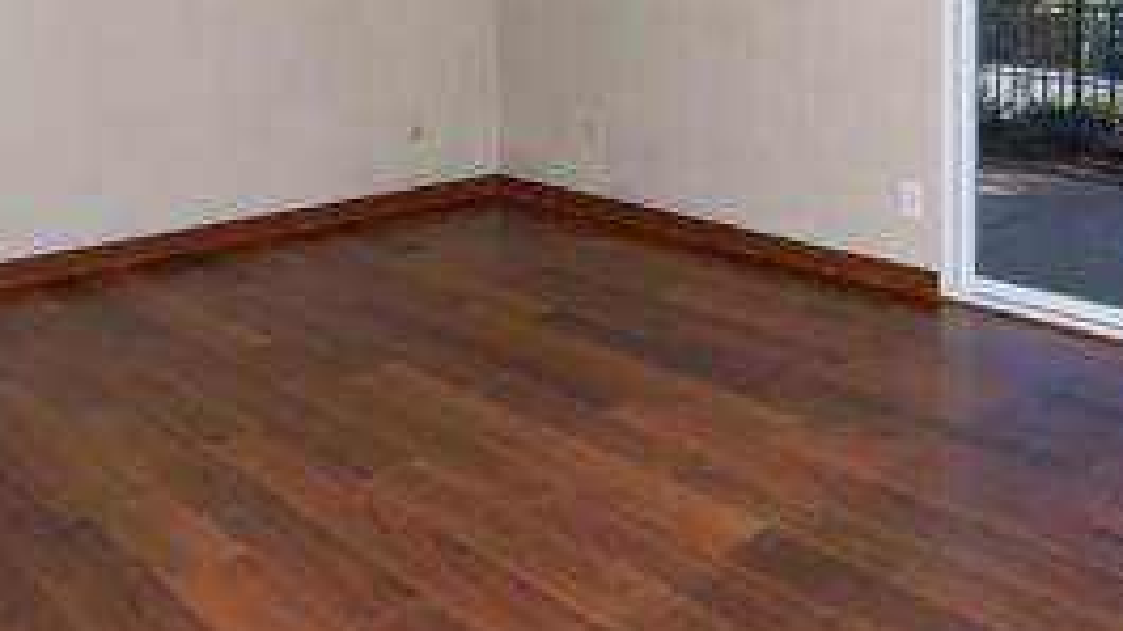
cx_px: 712
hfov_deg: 52.1
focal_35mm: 38
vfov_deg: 28.5
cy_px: -53
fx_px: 1131
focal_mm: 15
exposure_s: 1/250
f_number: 7.1
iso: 320
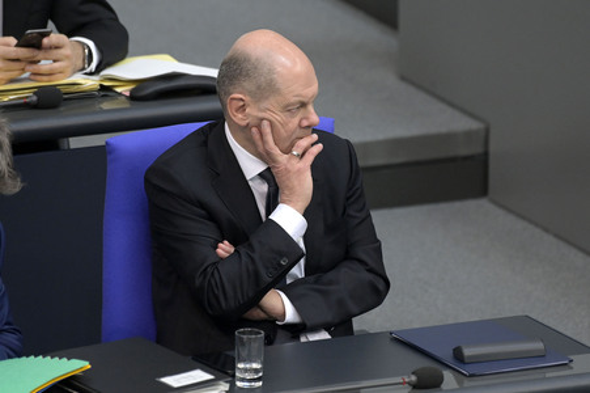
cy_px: 196
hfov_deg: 4.9
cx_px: 295
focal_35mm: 420
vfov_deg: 3.3
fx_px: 6878
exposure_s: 1/400
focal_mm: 420
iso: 6400
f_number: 6.3
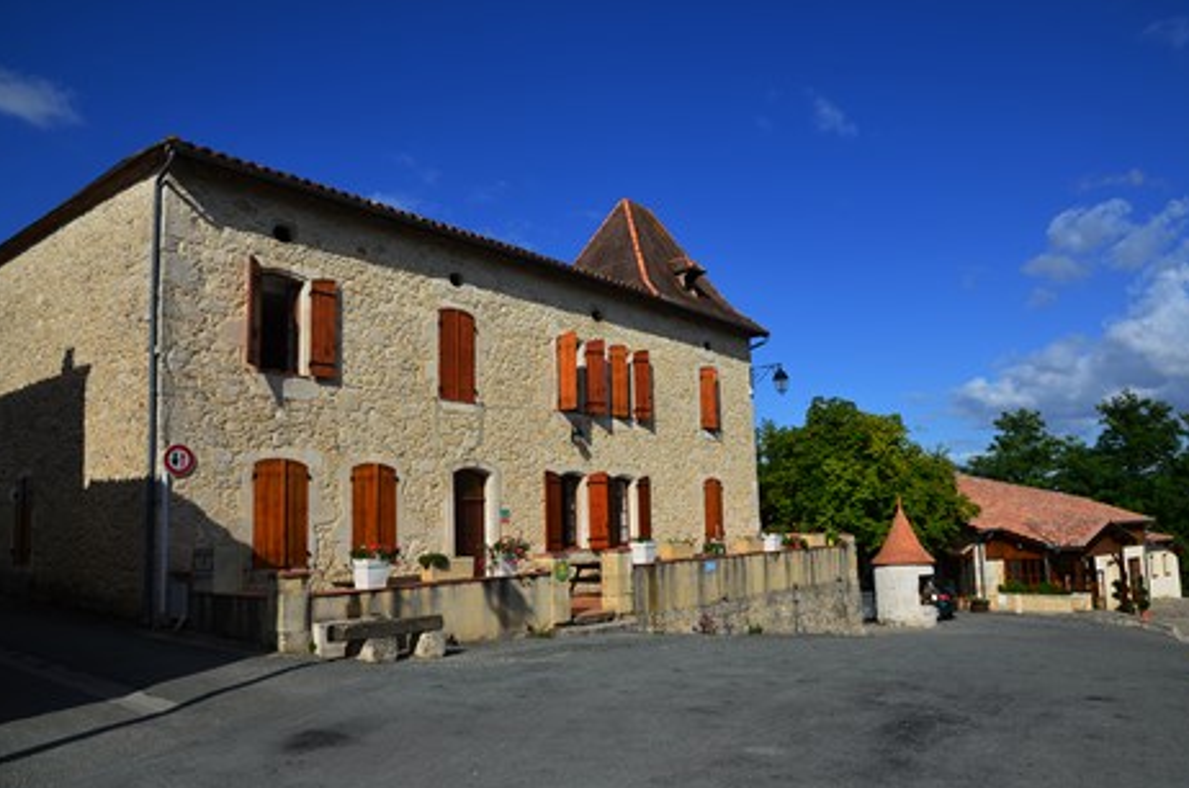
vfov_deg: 49.3
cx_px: 633
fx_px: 857
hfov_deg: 69.4
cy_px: 418
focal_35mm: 26
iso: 100
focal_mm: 16
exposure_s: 1/160
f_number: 11
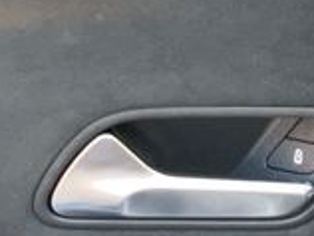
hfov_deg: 10.2
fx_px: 1644
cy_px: 99
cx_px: 598
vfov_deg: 8.2
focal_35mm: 181
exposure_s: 1/26
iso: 32
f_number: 1.8
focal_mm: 3.99
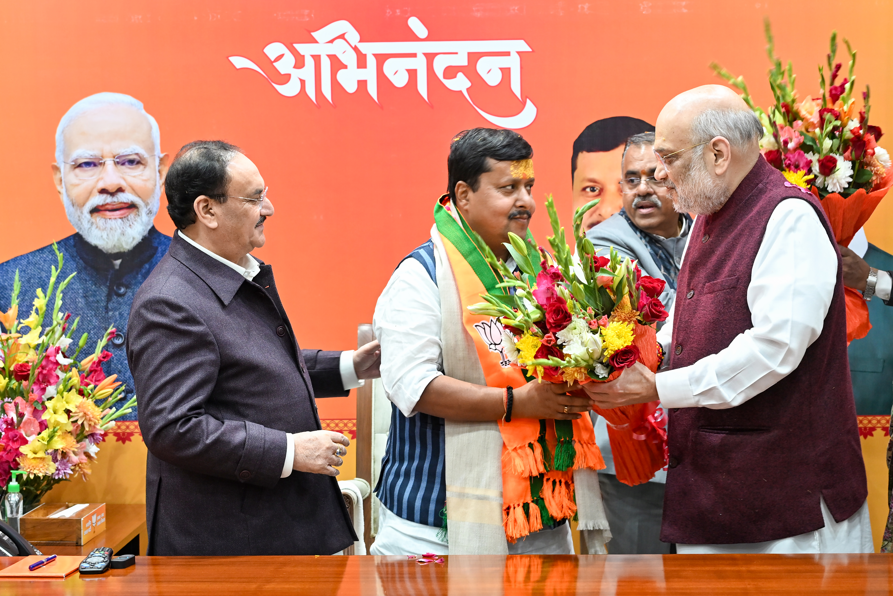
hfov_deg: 38.9
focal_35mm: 51
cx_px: 446
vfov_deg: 26.5
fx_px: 1266
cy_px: 298
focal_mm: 51
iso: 900
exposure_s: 1/60
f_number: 4
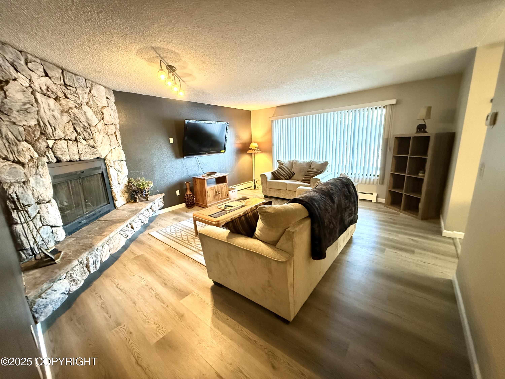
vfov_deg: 85.7
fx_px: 204
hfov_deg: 102.1
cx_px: 252
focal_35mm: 14
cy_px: 190
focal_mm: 2.22
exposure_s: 1/40
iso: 1600
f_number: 2.2
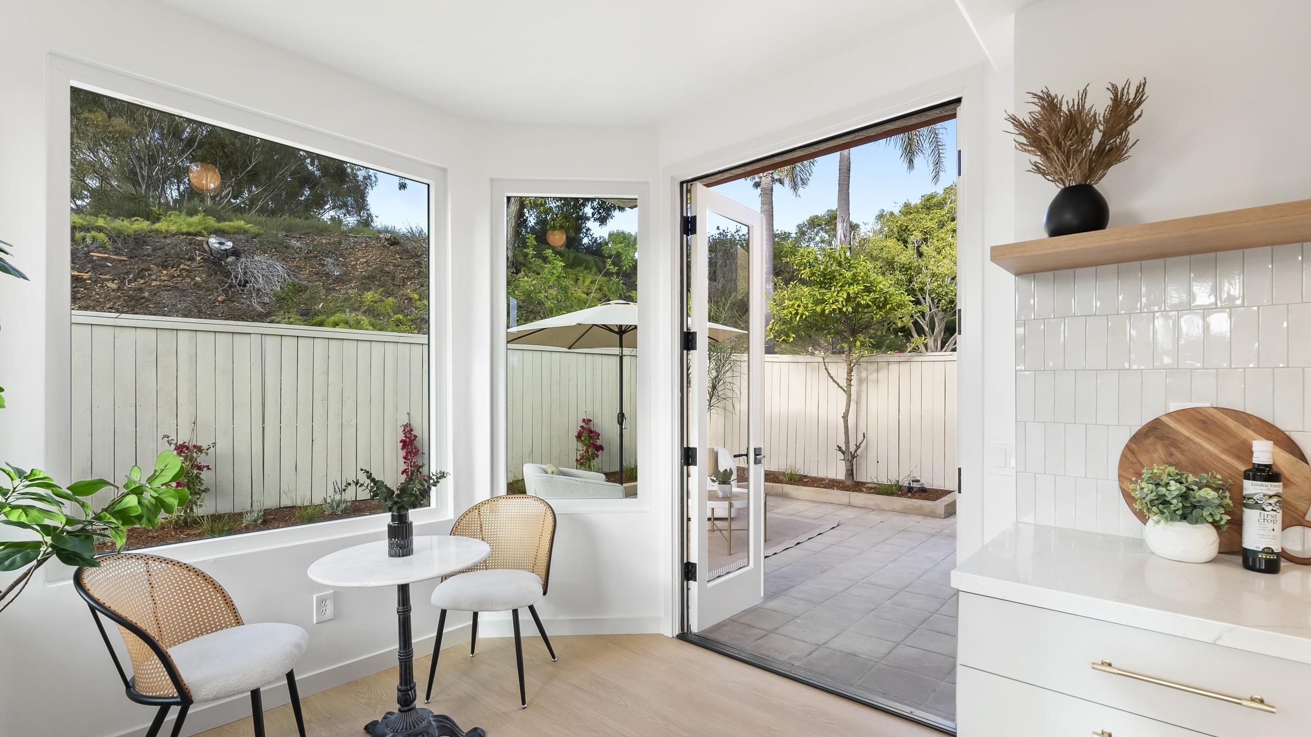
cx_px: 662
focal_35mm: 17
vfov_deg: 63.8
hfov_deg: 95.9
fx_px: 591
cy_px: 399
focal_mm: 16
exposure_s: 1/50
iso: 500
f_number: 8
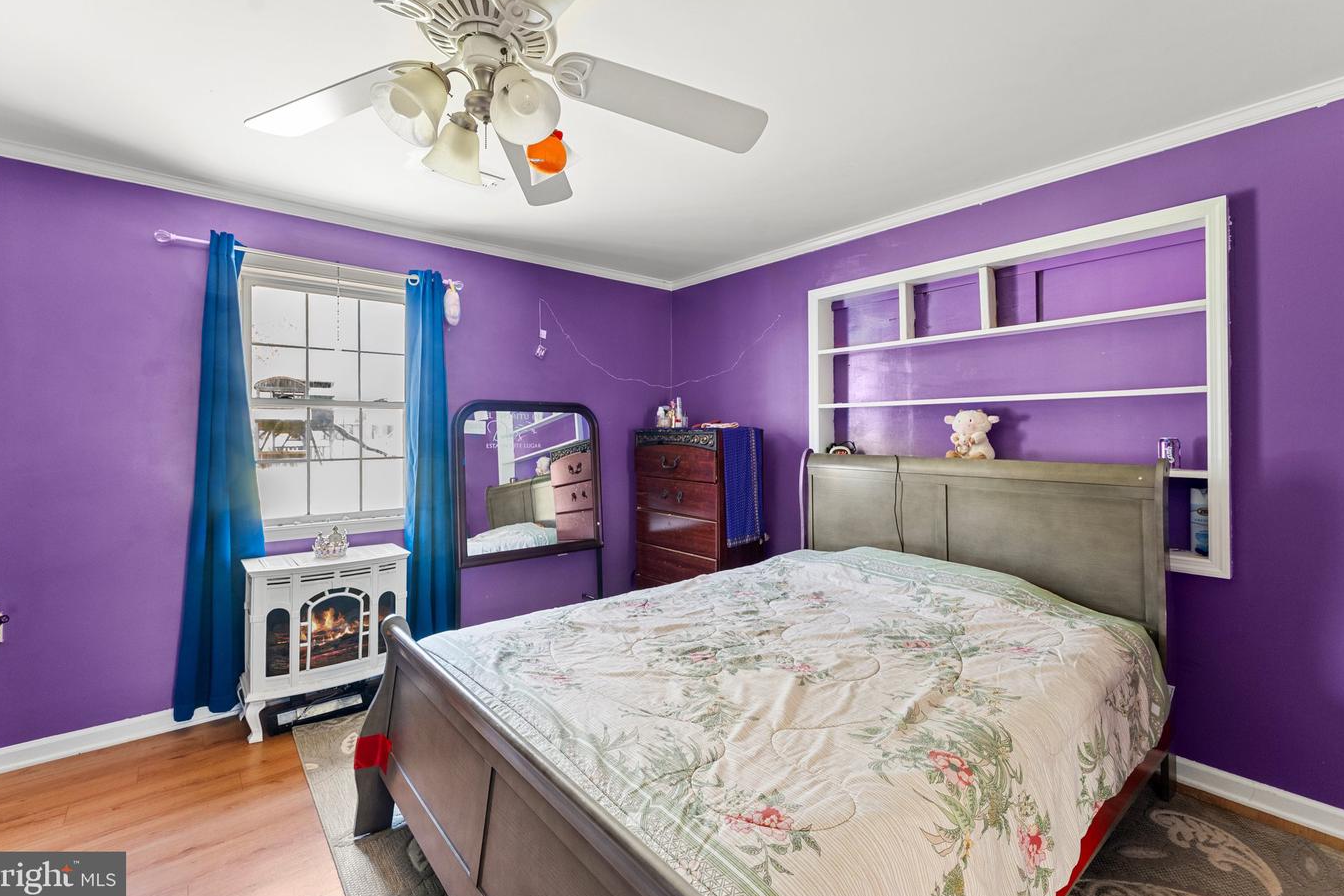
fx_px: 560
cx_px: 690
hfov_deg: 100.4
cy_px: 423
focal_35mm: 15
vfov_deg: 77.3
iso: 1000
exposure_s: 1/6
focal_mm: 14
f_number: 7.1
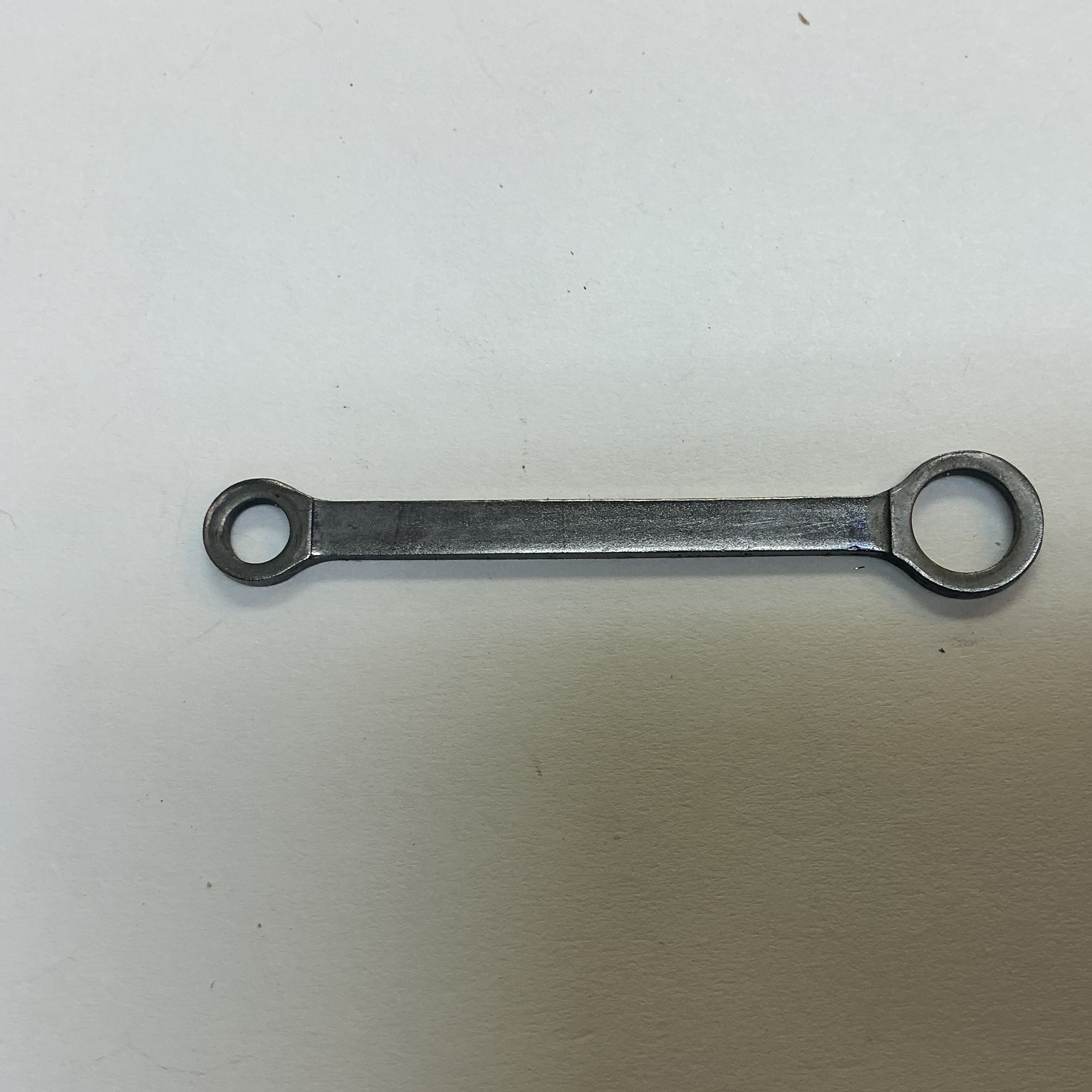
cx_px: 669
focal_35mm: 35
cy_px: 552
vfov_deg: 47.2
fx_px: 1249
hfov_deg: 46.9
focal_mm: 3
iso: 32
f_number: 1.8
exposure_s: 1/120
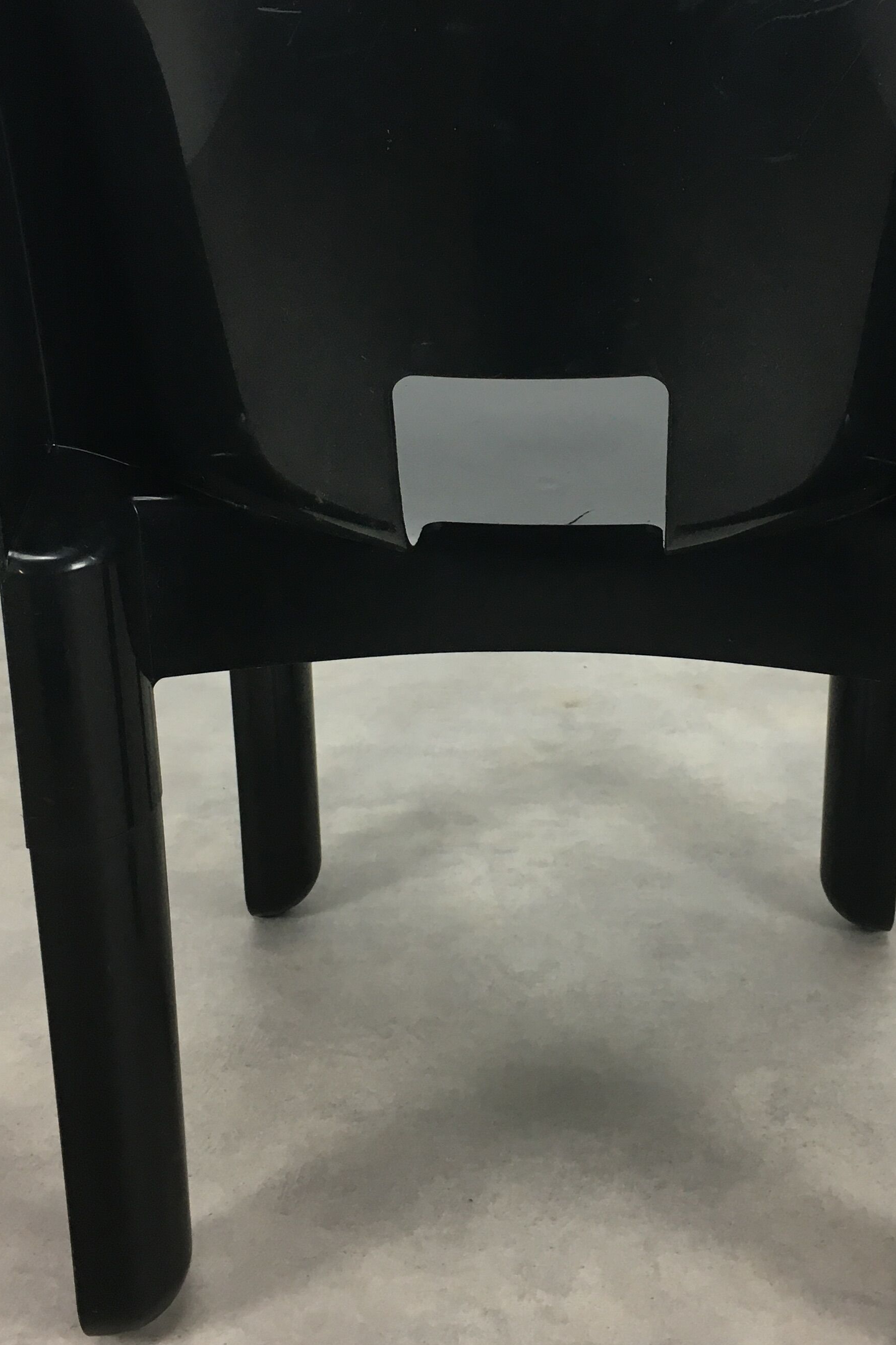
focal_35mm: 46
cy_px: 495
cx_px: 530
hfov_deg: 29.2
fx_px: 1718
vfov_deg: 42.4
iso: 80
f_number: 2.2
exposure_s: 1/33
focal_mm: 4.15
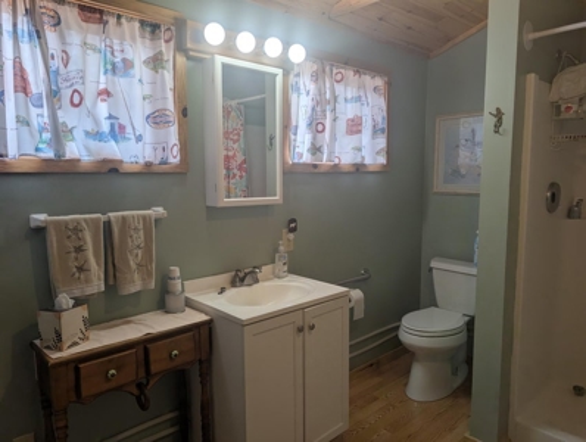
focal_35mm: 24
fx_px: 407
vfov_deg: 57.0
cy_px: 221
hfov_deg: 71.5
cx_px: 293
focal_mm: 6.9
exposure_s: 1/120
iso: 38
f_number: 1.68
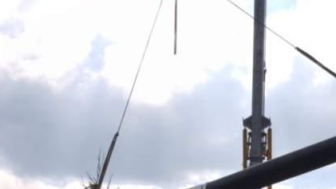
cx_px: 182
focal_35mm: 122
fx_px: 1087
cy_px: 275
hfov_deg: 17.6
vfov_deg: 9.7
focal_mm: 6.57
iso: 50
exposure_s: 1/3906
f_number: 1.6
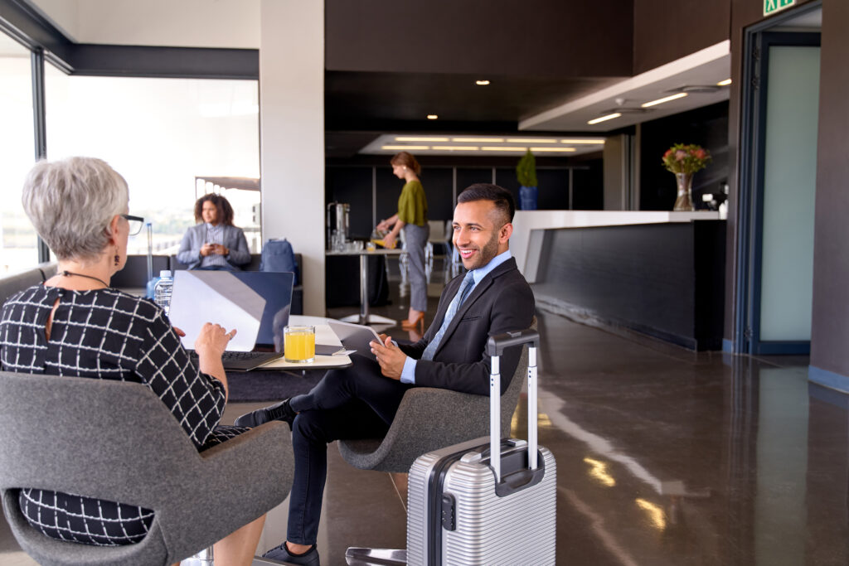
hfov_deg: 49.5
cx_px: 424
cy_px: 283
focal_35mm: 39
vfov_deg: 34.2
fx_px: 920
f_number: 3.2
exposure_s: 1/160
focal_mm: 39
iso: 320
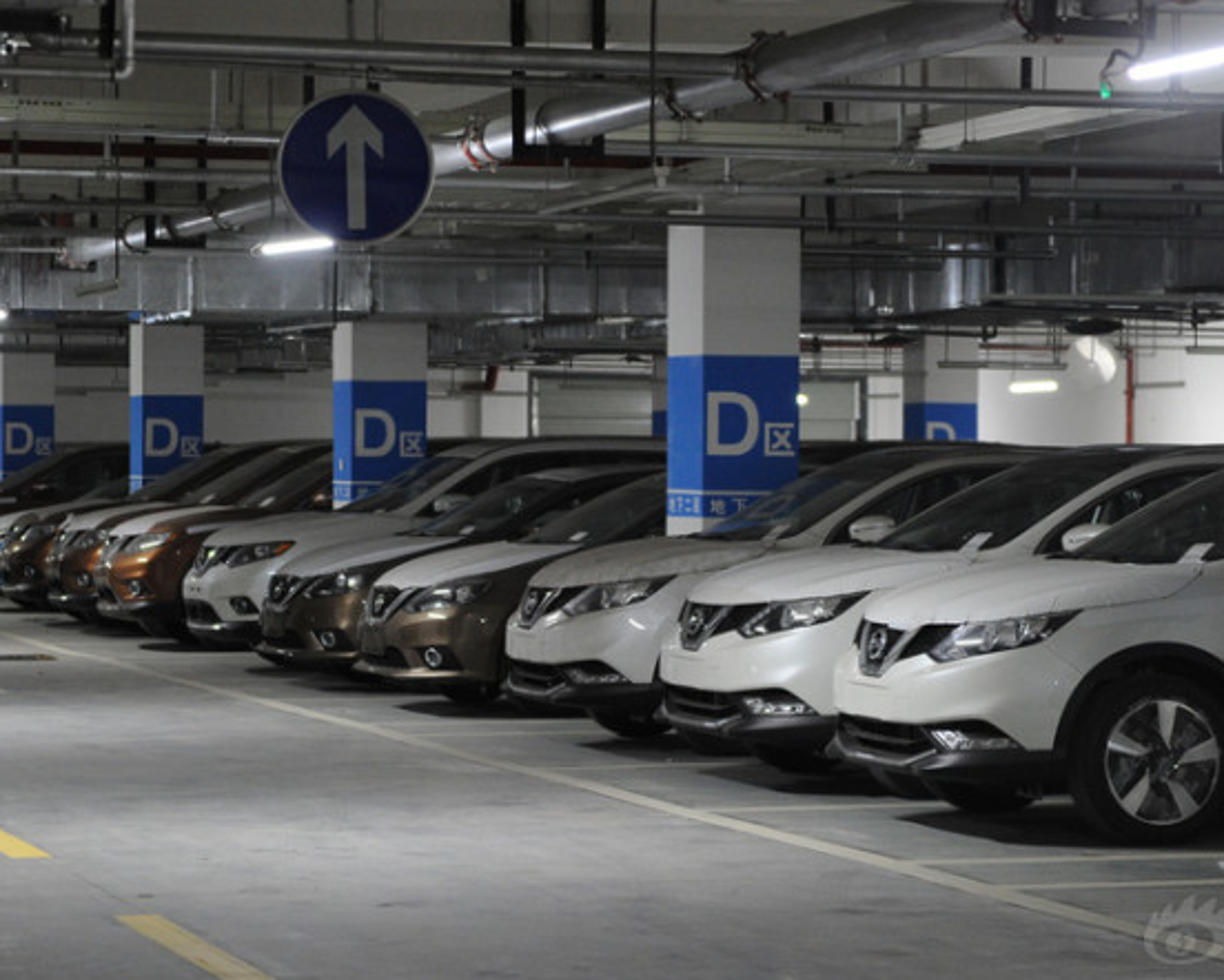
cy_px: 466
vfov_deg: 13.6
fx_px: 4095
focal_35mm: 113
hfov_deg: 17.0
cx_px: 570
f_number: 2.8
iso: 3200
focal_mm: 70
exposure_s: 1/40
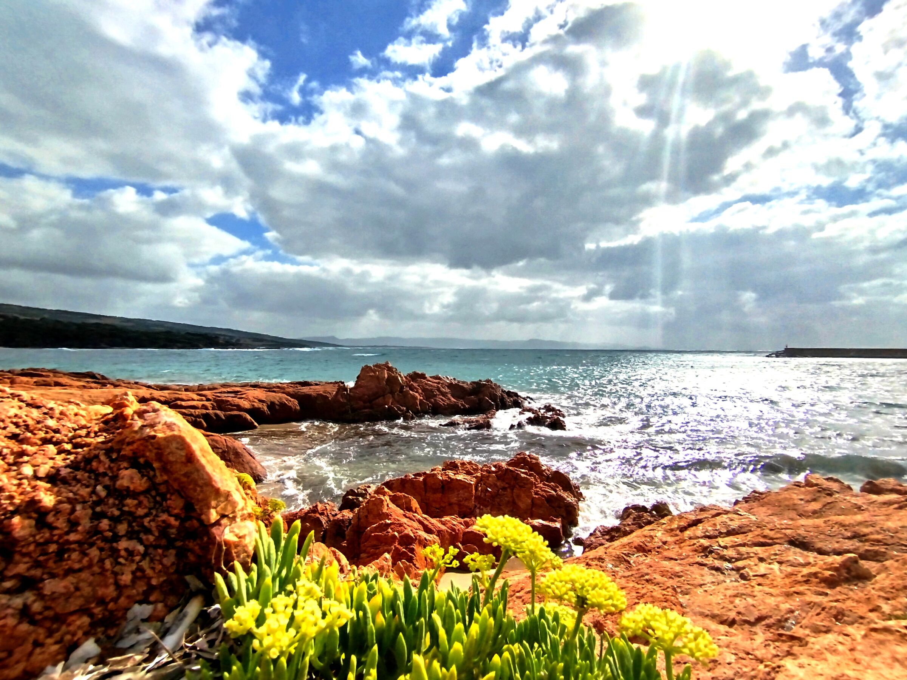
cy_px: 340
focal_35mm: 15
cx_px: 454
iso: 50
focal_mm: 1.65
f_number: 2.2
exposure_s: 1/4571
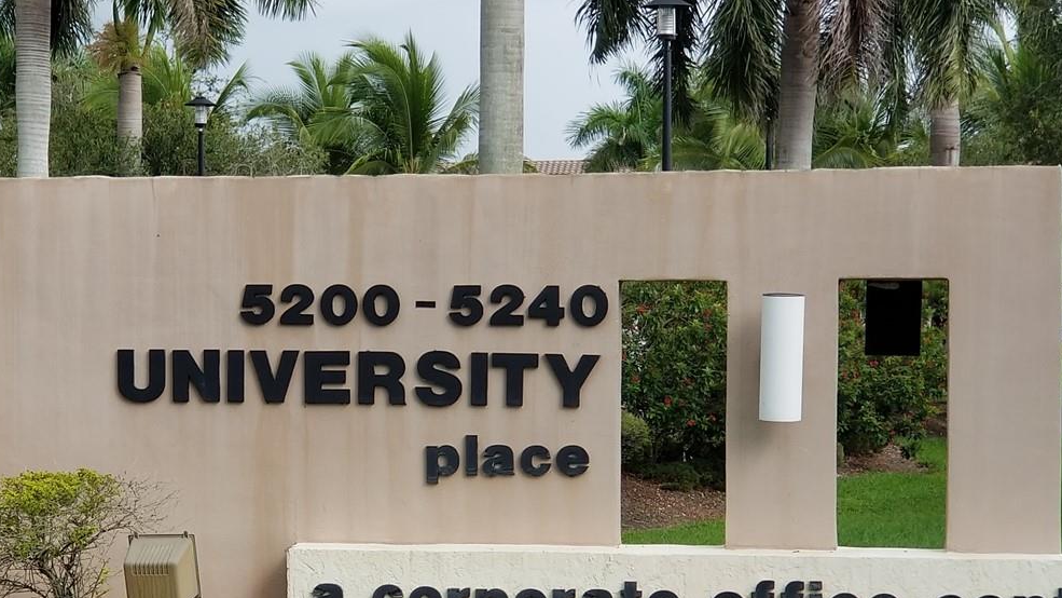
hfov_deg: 23.0
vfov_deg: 13.1
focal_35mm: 92
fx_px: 2591
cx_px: 299
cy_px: 421
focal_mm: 6
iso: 25
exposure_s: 1/195
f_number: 2.4
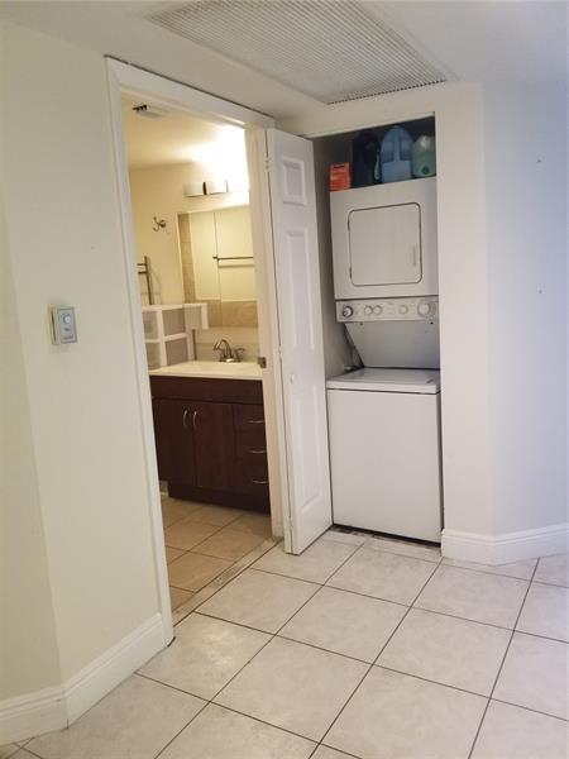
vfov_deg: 67.3
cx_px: 284
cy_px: 380
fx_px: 570
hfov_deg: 53.1
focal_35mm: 26
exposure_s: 1/30
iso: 160
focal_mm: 4.25
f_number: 1.7
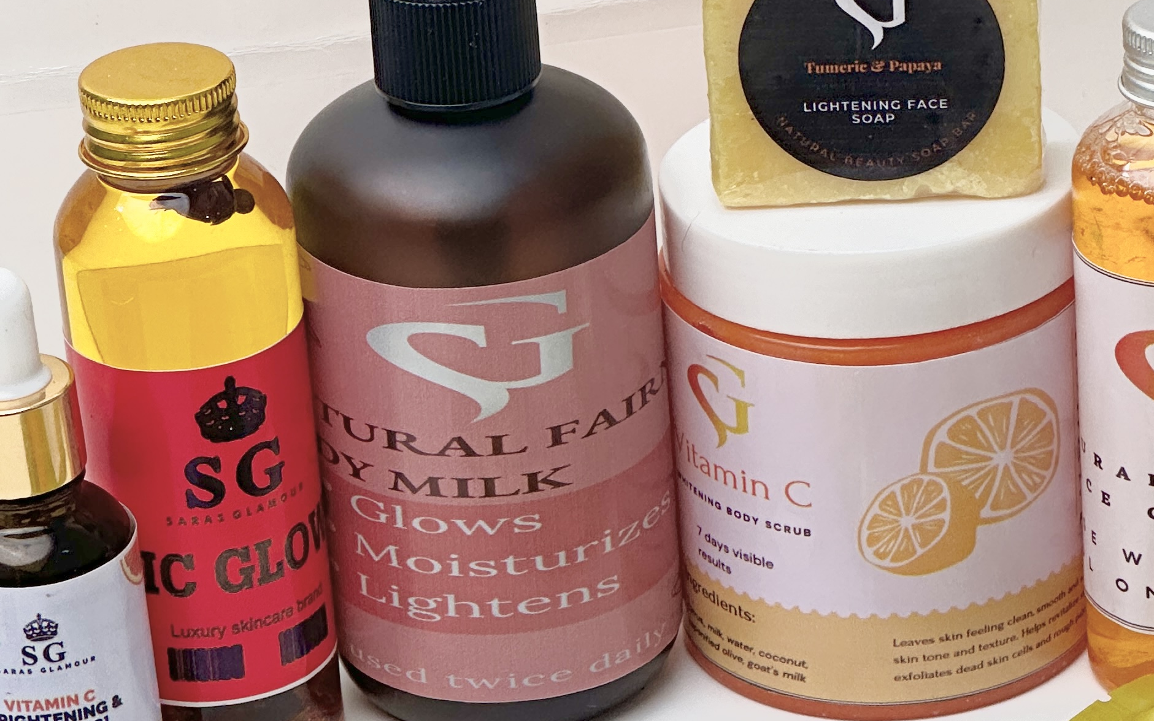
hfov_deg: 11.9
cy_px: 374
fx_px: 5503
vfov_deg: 7.5
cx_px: 859
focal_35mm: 175
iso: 64
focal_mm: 9
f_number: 2.8
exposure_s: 1/100
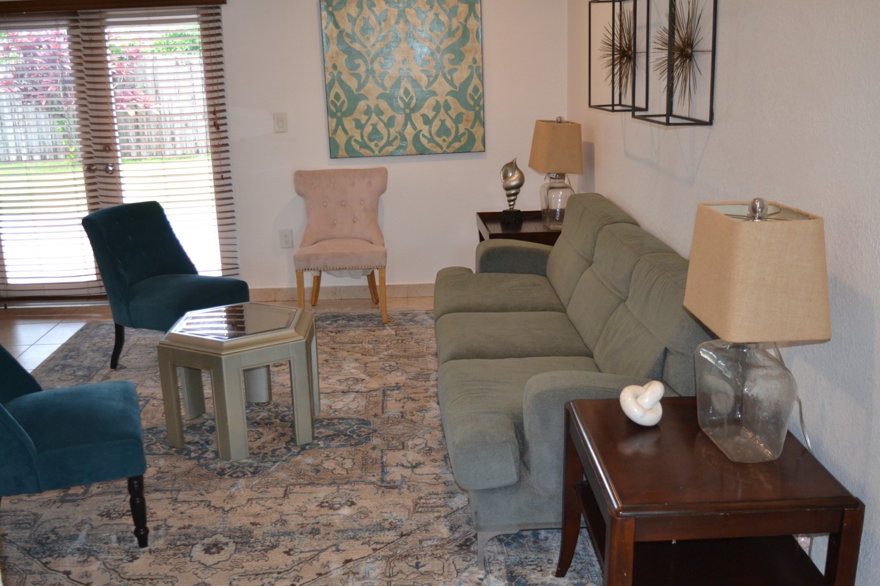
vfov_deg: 36.9
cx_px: 440
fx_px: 880
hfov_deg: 53.1
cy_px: 293
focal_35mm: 36
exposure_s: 1/60
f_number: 4
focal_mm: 24
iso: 560
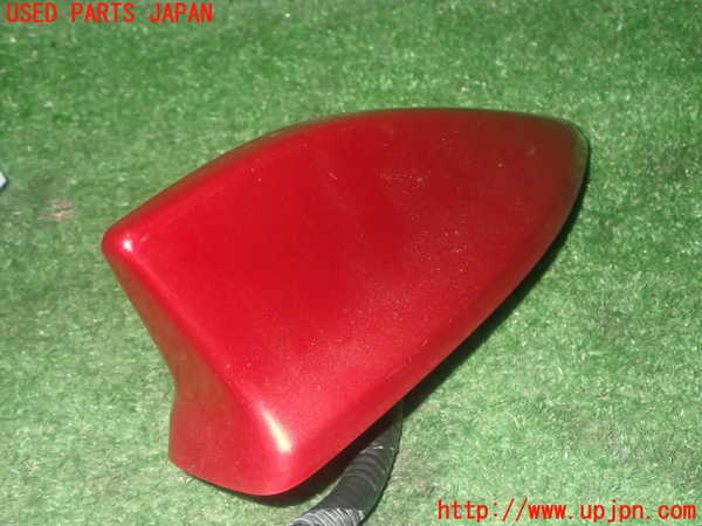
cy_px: 263
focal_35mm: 50
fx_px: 1014
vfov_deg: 29.1
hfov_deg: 38.2
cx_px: 351
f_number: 9
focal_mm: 9.01
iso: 800
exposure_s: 1/50
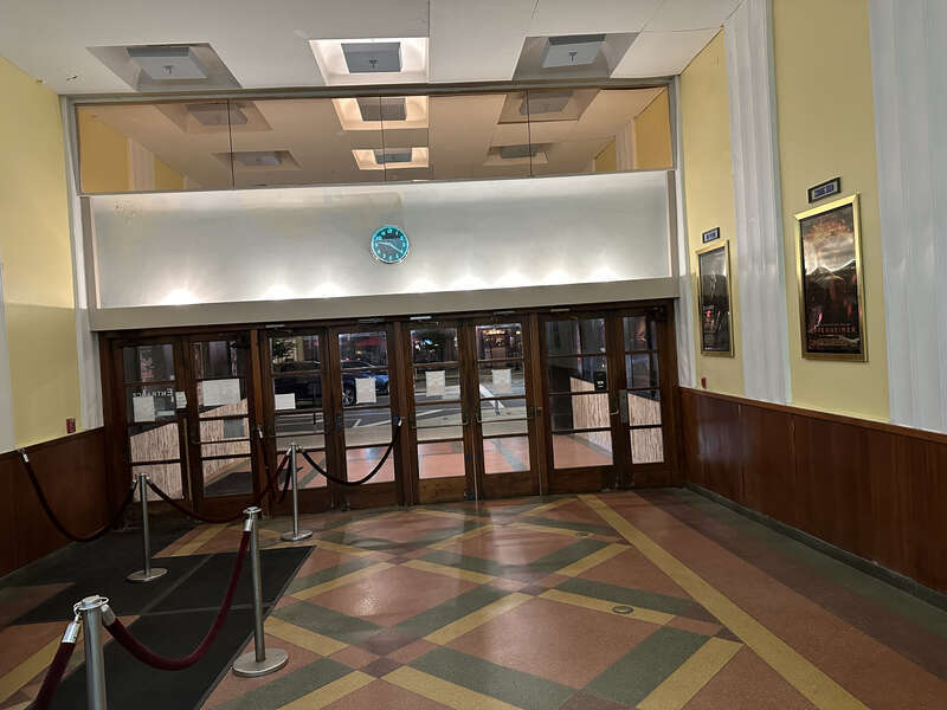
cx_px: 474
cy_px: 355
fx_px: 657
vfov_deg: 56.8
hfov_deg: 71.6
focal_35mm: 24
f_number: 1.78
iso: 500
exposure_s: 1/60
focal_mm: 6.86
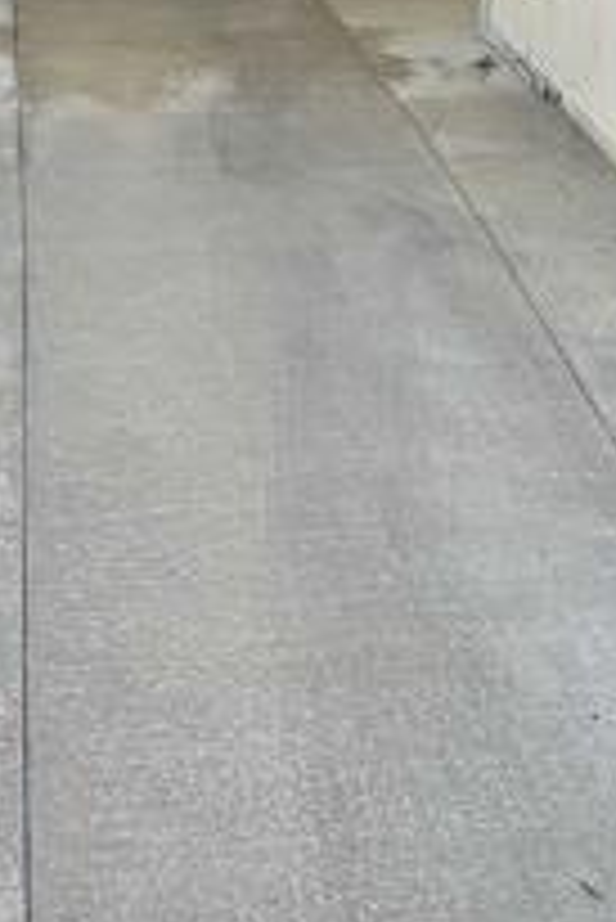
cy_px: -31
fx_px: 1998
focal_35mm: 78
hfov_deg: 17.5
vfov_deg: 24.6
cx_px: 306
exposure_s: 1/822
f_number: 1.78
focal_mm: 6.86
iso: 80
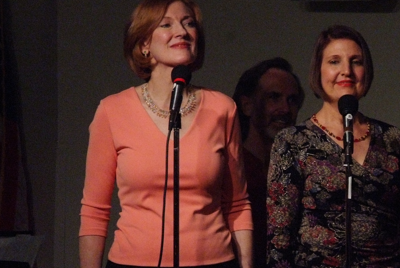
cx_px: 388
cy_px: 141
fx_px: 3025
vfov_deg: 5.1
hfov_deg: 7.5
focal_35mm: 272
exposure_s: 1/100
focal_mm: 85
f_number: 10
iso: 3200
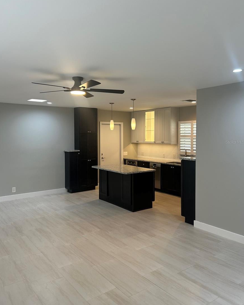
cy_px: 142
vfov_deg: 62.2
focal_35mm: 28
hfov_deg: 51.5
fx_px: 253
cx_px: 119
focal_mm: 5.7
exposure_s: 1/60
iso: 64
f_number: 1.5
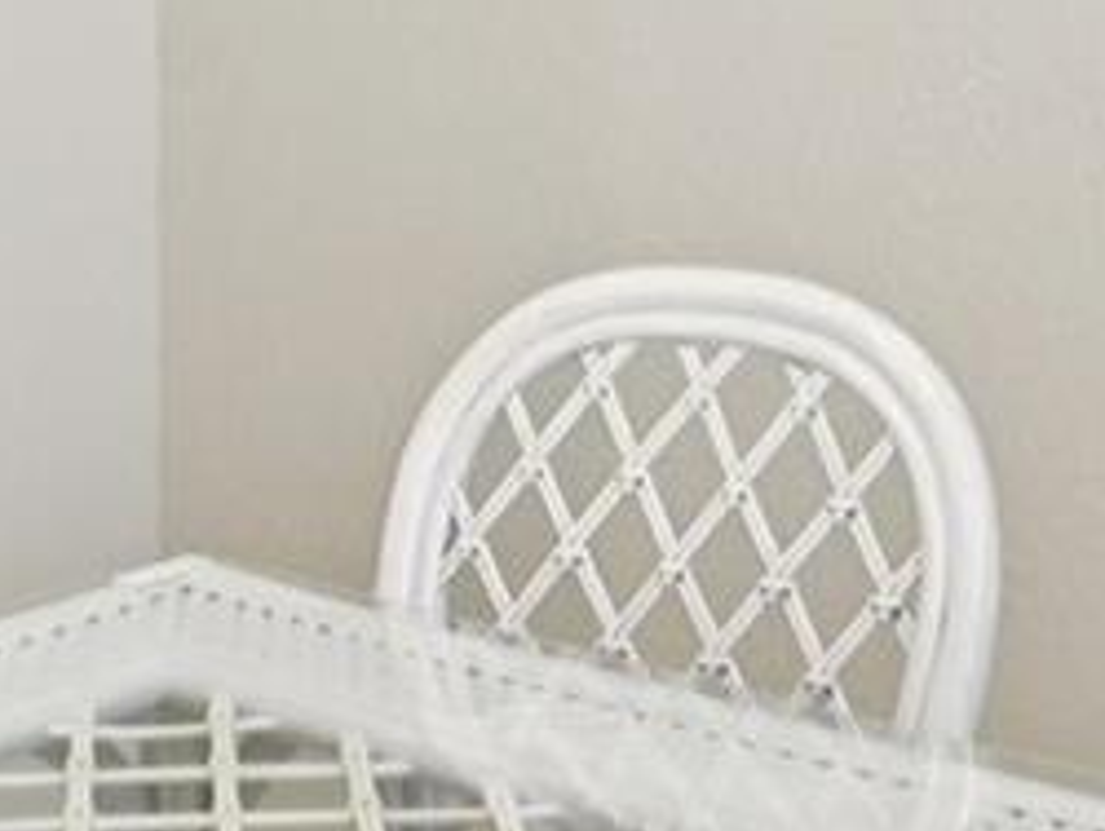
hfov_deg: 22.3
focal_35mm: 86
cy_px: -239
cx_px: 968
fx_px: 2748
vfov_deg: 16.3
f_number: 8
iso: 400
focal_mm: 14
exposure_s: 1/25
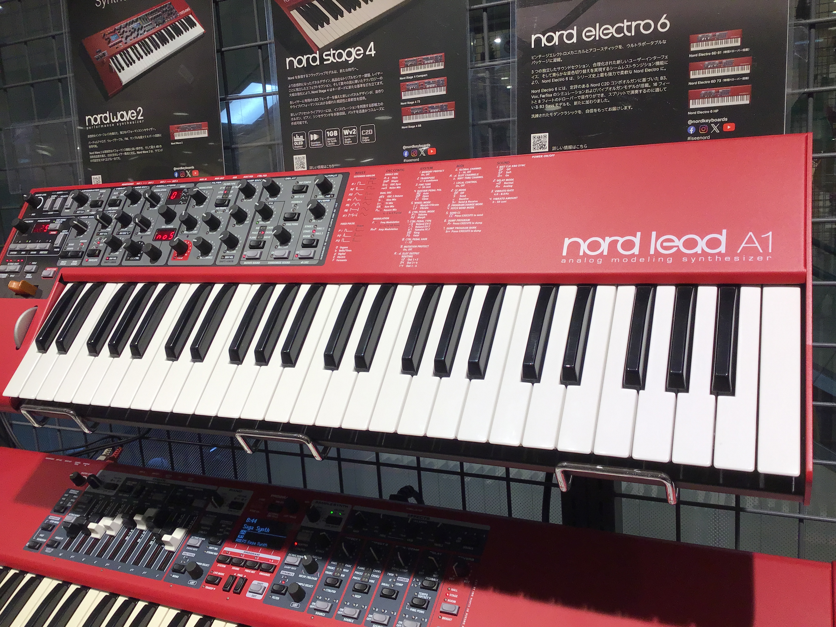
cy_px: 314
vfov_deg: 45.4
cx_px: 418
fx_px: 749
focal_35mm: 31
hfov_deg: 58.4
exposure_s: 1/120
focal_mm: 3.3
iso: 32
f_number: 2.4
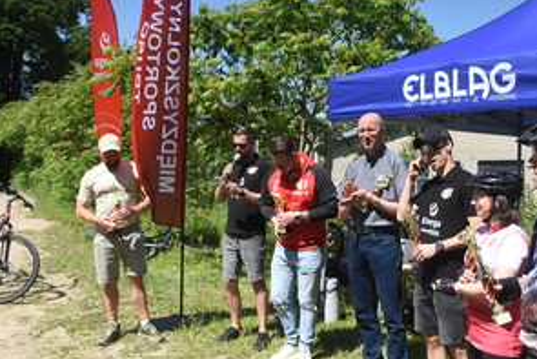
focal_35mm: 39
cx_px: 326
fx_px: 582
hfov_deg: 49.2
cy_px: 157
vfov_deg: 34.2
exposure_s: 1/6400
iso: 1000
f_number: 4
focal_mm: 18
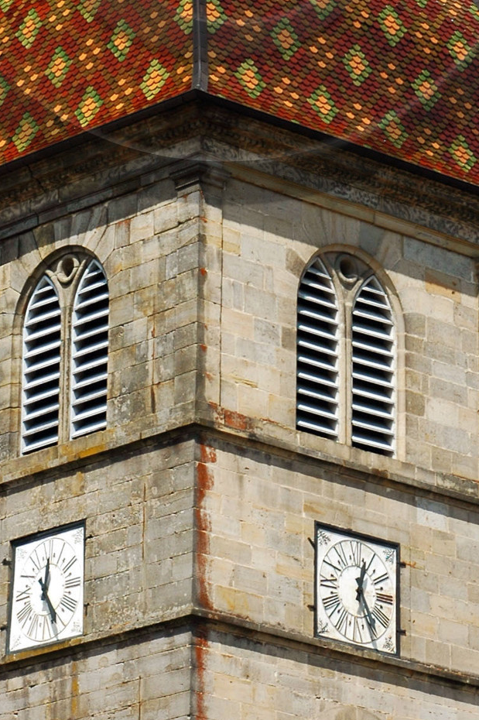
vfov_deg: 10.4
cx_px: 224
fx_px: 3876
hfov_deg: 7.1
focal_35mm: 194
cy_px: -159
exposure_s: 1/160
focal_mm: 50
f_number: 8
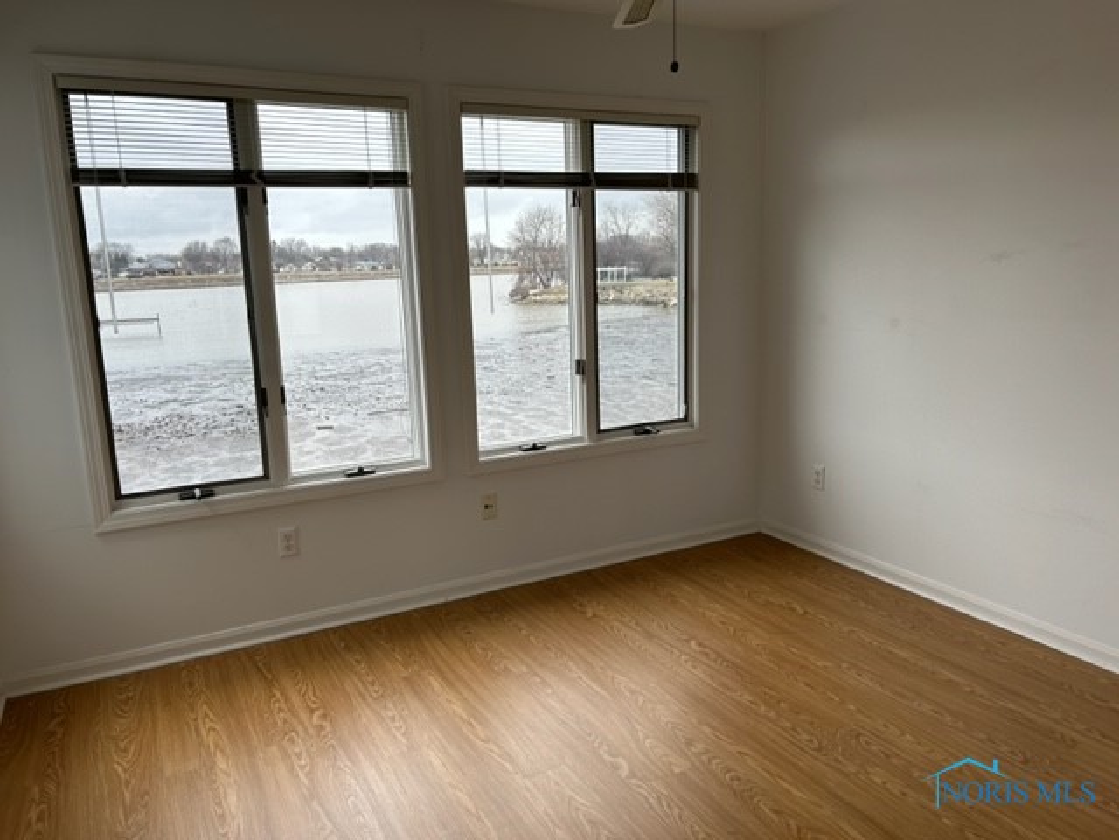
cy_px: 420
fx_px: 840
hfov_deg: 67.3
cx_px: 560
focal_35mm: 26
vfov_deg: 53.1
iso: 50
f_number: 1.5
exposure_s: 1/377
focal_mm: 5.7
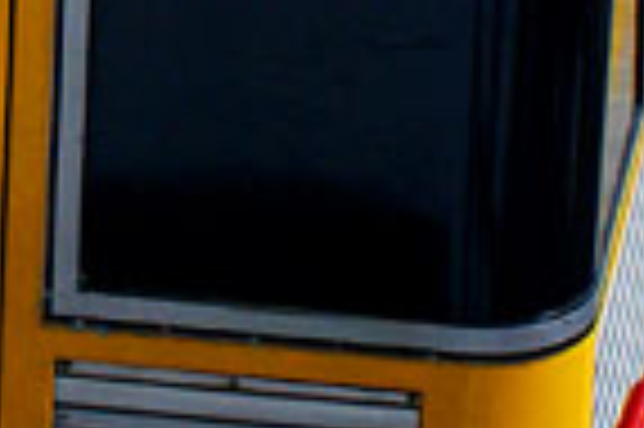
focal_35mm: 301
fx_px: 5378
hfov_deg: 6.8
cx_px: -144
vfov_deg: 4.5
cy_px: -180
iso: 400
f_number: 4
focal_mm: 28
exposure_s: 1/125
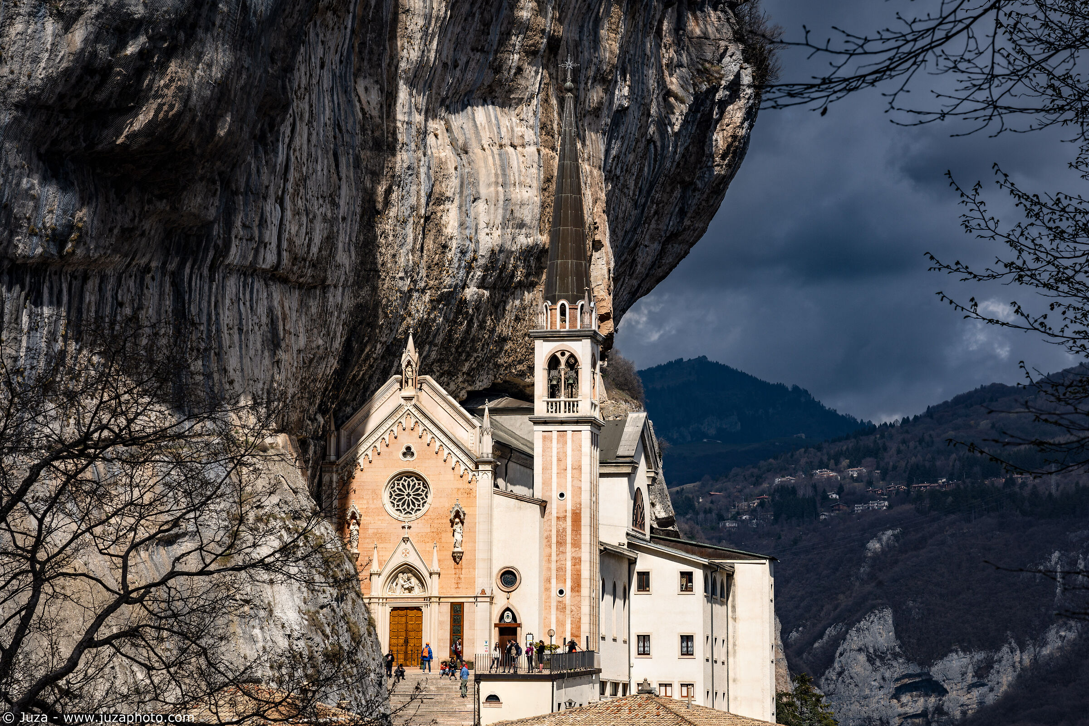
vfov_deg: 13.7
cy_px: 363
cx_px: 544
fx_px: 3025
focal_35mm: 100
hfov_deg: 20.4
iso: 100
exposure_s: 1/320
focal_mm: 100
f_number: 11
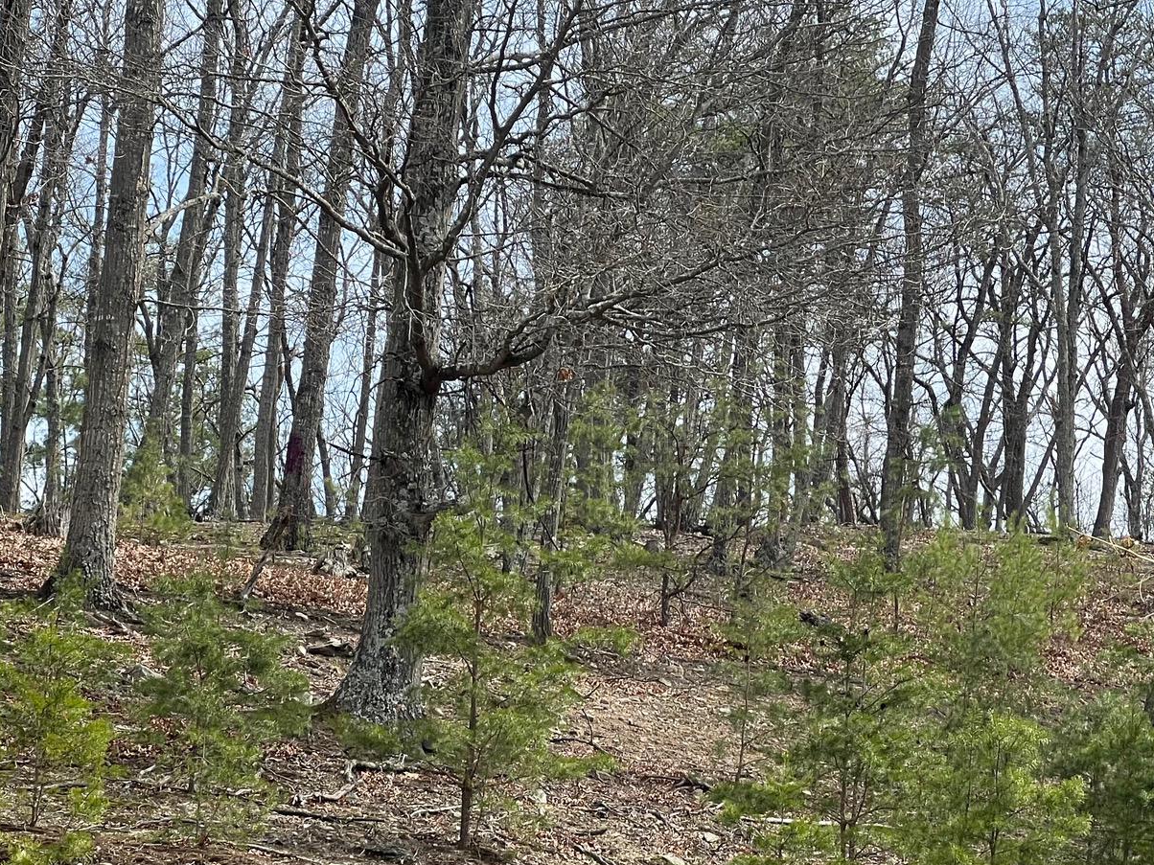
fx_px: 4367
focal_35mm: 131
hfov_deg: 15.0
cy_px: 489
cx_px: 856
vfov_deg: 11.3
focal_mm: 9
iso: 32
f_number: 2.8
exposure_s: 1/385
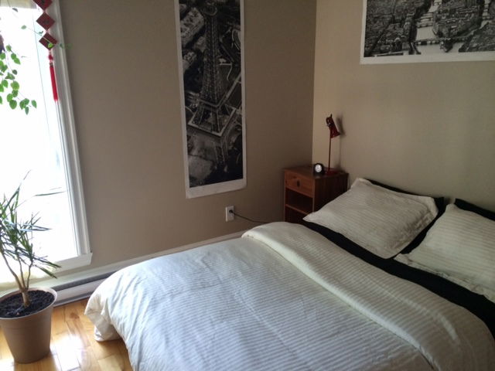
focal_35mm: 30
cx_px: 248
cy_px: 186
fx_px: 429
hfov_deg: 60.0
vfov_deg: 46.8
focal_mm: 4.12
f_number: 2.2
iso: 160
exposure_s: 1/30
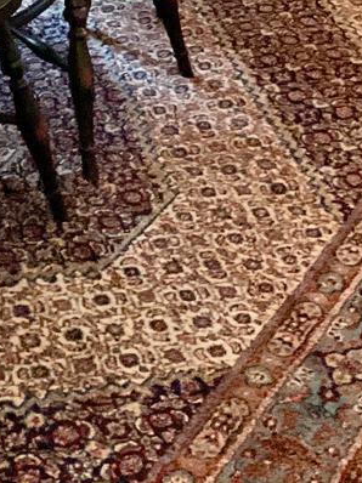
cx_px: -209
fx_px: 1563
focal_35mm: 112
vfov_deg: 15.6
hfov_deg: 12.4
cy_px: -322
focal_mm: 3
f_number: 1.8
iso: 250
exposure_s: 1/60
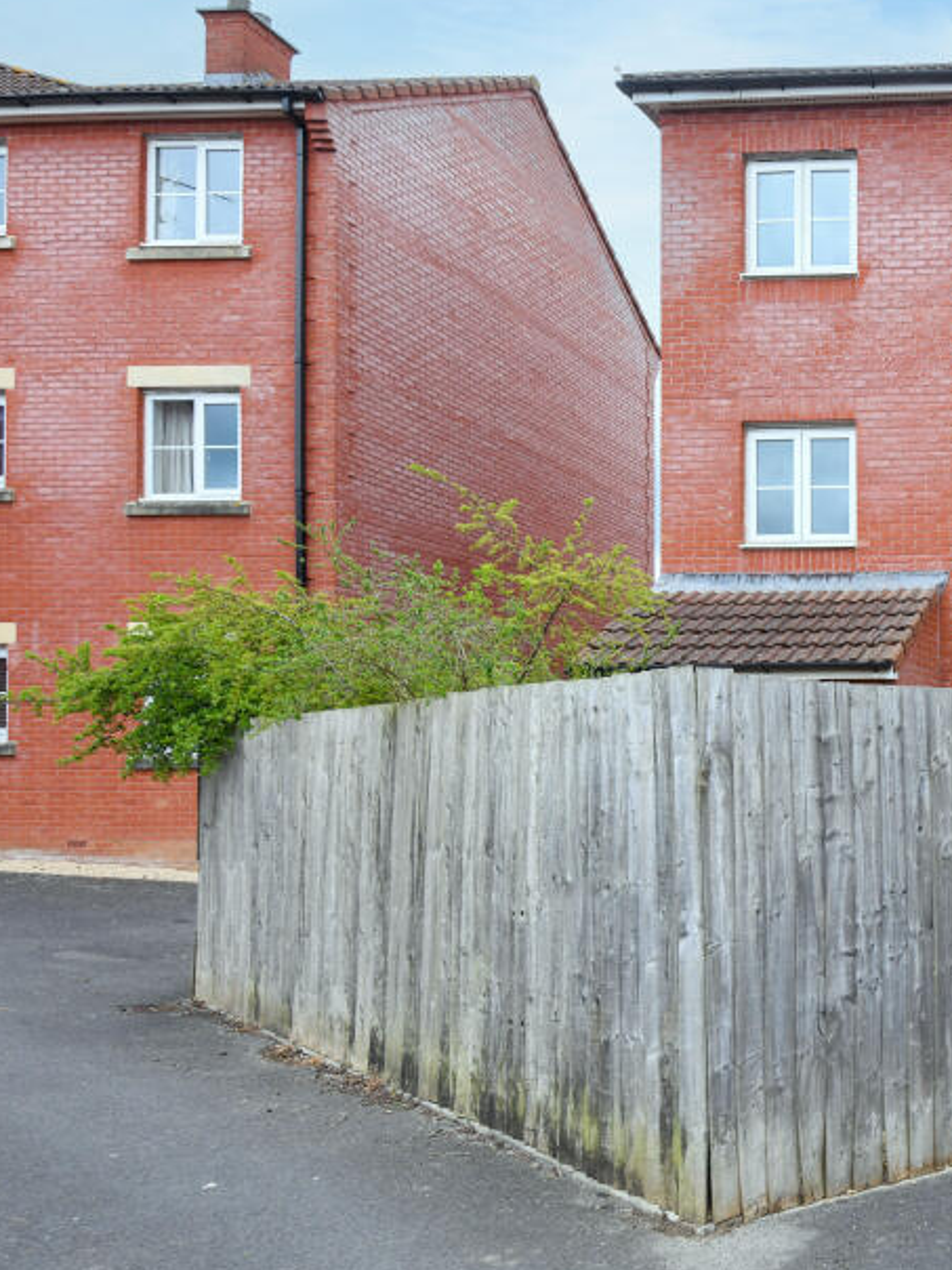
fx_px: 1137
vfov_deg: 58.2
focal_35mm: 31
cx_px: 1000
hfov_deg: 38.9
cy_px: 703
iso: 500
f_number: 6.3
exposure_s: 1/500
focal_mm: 19
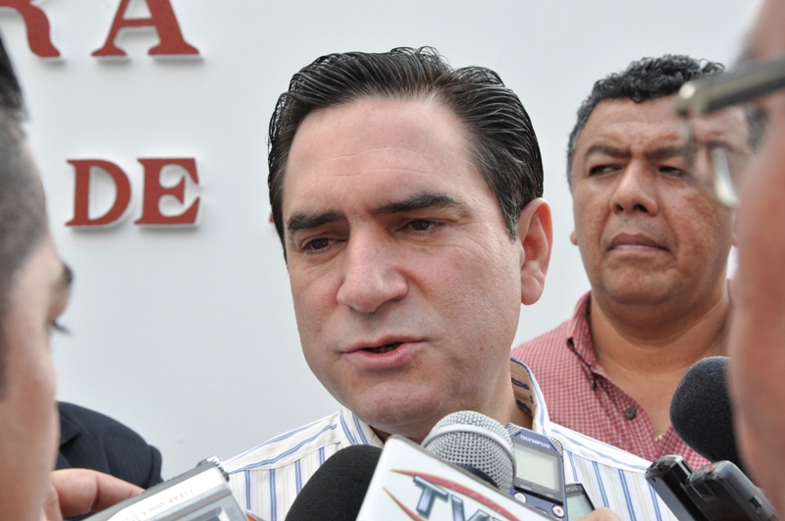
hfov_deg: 28.1
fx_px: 1568
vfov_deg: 18.9
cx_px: 392
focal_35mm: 72
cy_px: 260
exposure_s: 1/160
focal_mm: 48
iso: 400
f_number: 9
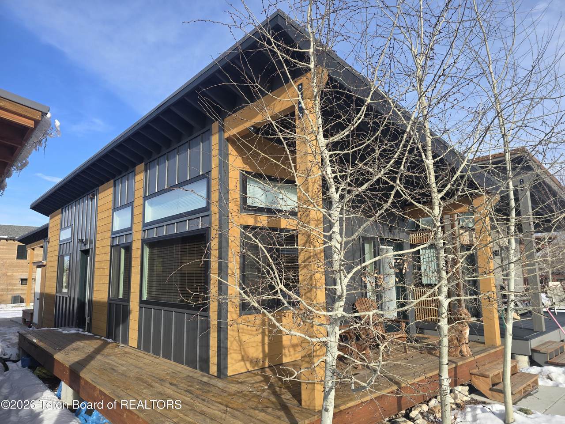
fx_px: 375
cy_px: 212
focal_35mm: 23
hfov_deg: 73.9
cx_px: 282
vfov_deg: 58.9
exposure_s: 1/476
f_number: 1.7
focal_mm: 6.3
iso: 12
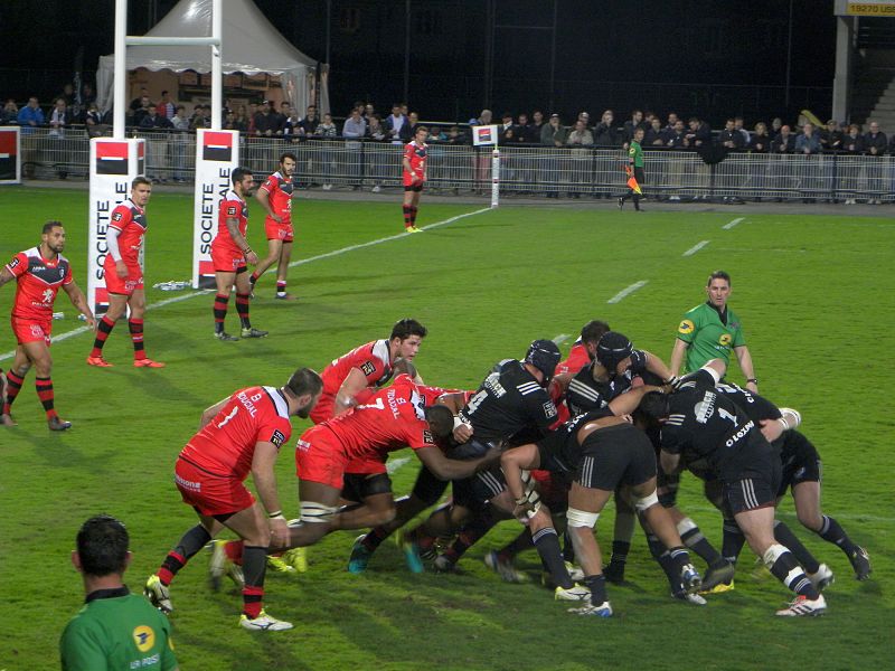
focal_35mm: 162
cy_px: 336
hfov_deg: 12.2
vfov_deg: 9.2
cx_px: 448
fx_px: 4189
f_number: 4.5
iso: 238
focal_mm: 28.8
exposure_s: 1/67.1
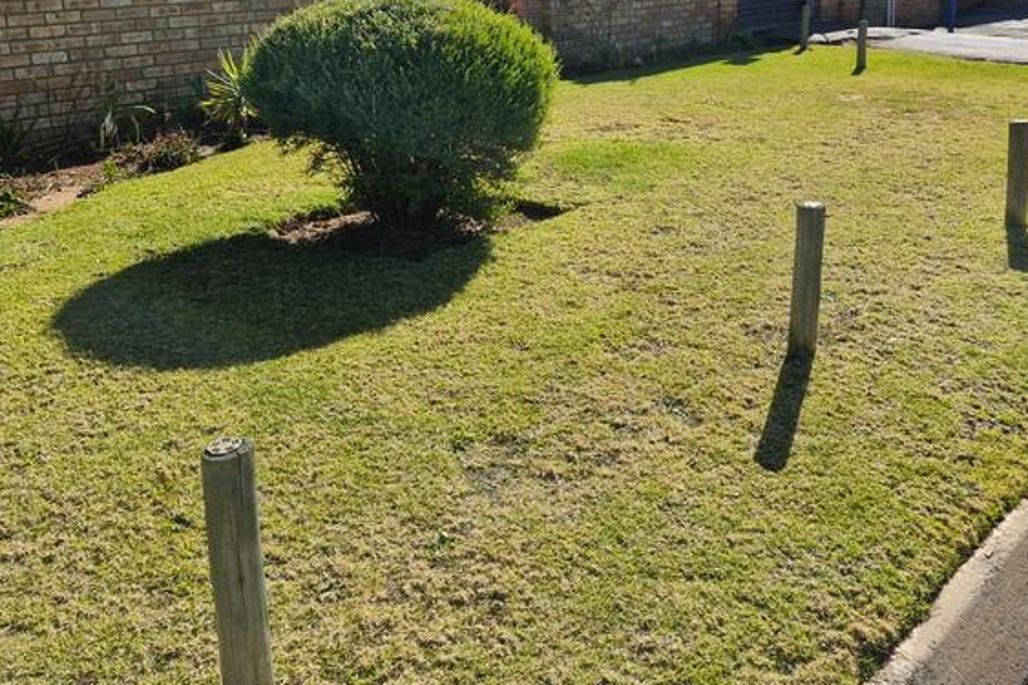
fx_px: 971
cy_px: 175
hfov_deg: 55.4
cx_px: 612
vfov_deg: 37.9
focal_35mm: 34
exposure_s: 1/1508
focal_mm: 5.54
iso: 50
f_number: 1.8
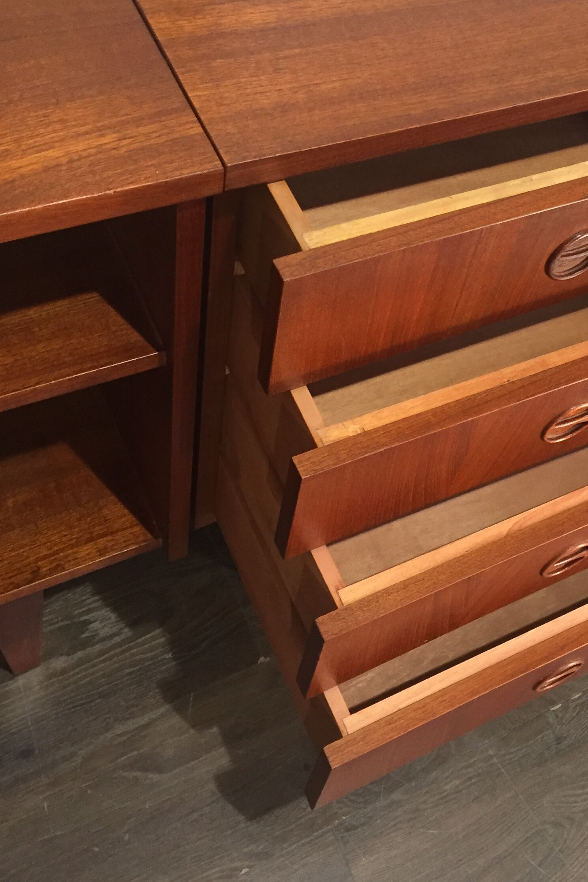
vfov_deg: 44.0
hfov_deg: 30.0
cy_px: 308
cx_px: 451
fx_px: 1078
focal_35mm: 44
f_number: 2.2
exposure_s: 1/33
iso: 200
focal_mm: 4.15
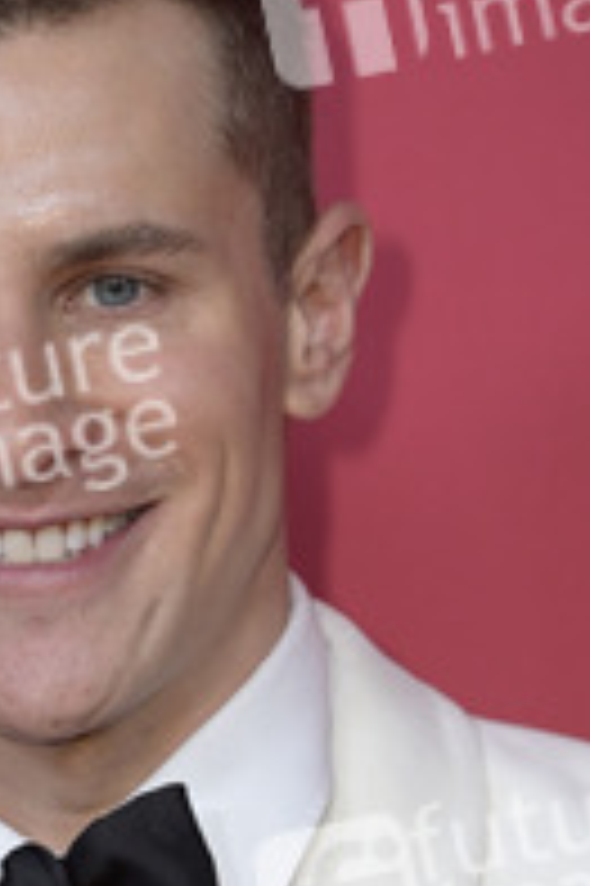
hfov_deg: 3.6
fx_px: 9481
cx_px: 77
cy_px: 657
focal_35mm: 385
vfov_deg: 5.4
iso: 1600
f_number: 5
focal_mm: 190
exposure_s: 1/400
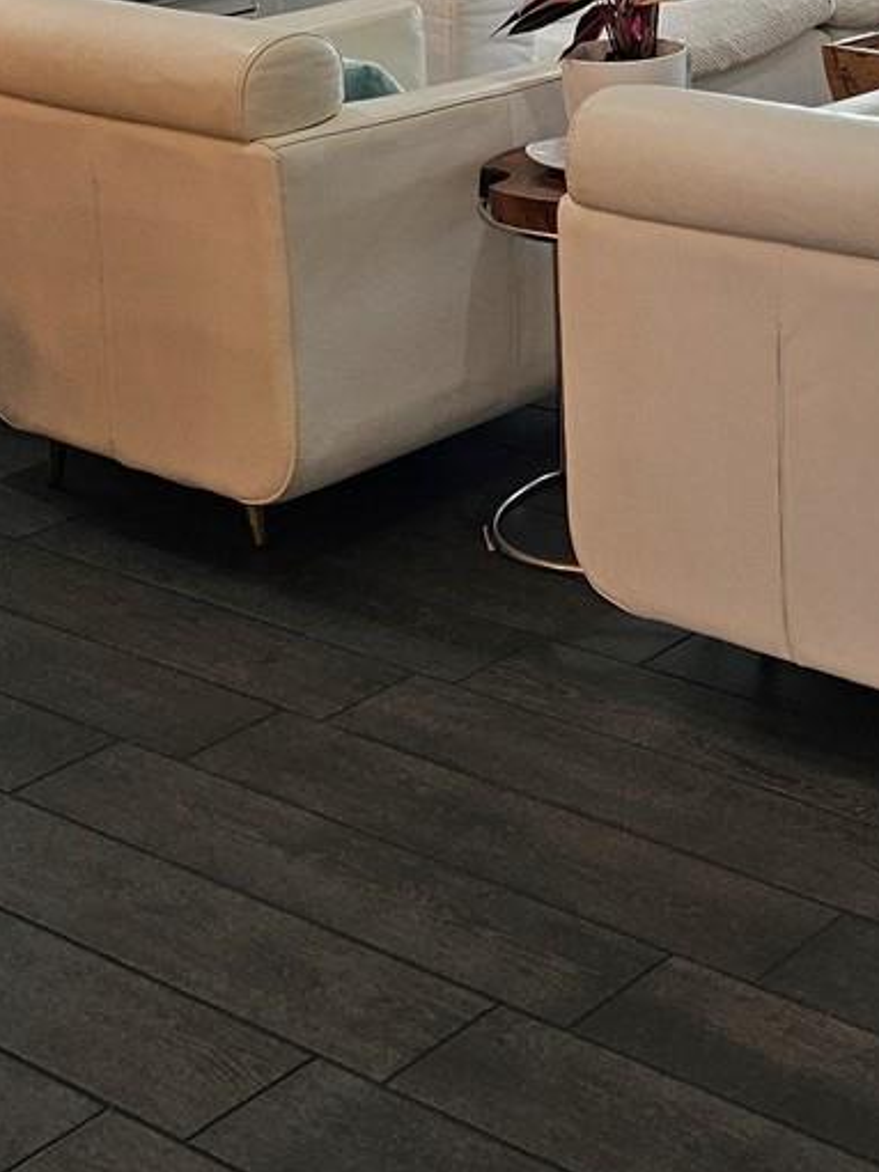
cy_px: -73
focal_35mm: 72
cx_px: 1168
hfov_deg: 18.8
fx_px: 2439
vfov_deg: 25.3
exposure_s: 1/120
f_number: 1.7
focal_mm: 6.3
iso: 80
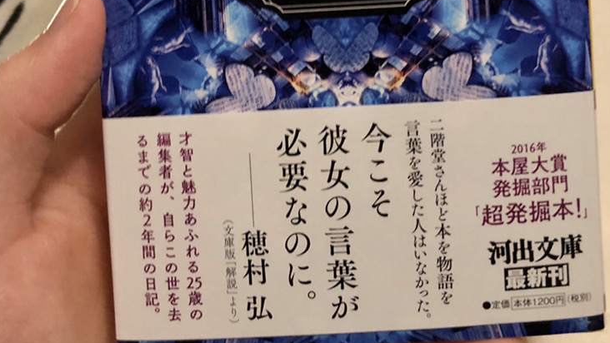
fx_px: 809
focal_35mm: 50
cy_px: 16
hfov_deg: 41.3
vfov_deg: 23.2
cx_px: 321
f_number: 1.8
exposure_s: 1/5
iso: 100
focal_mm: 3.99
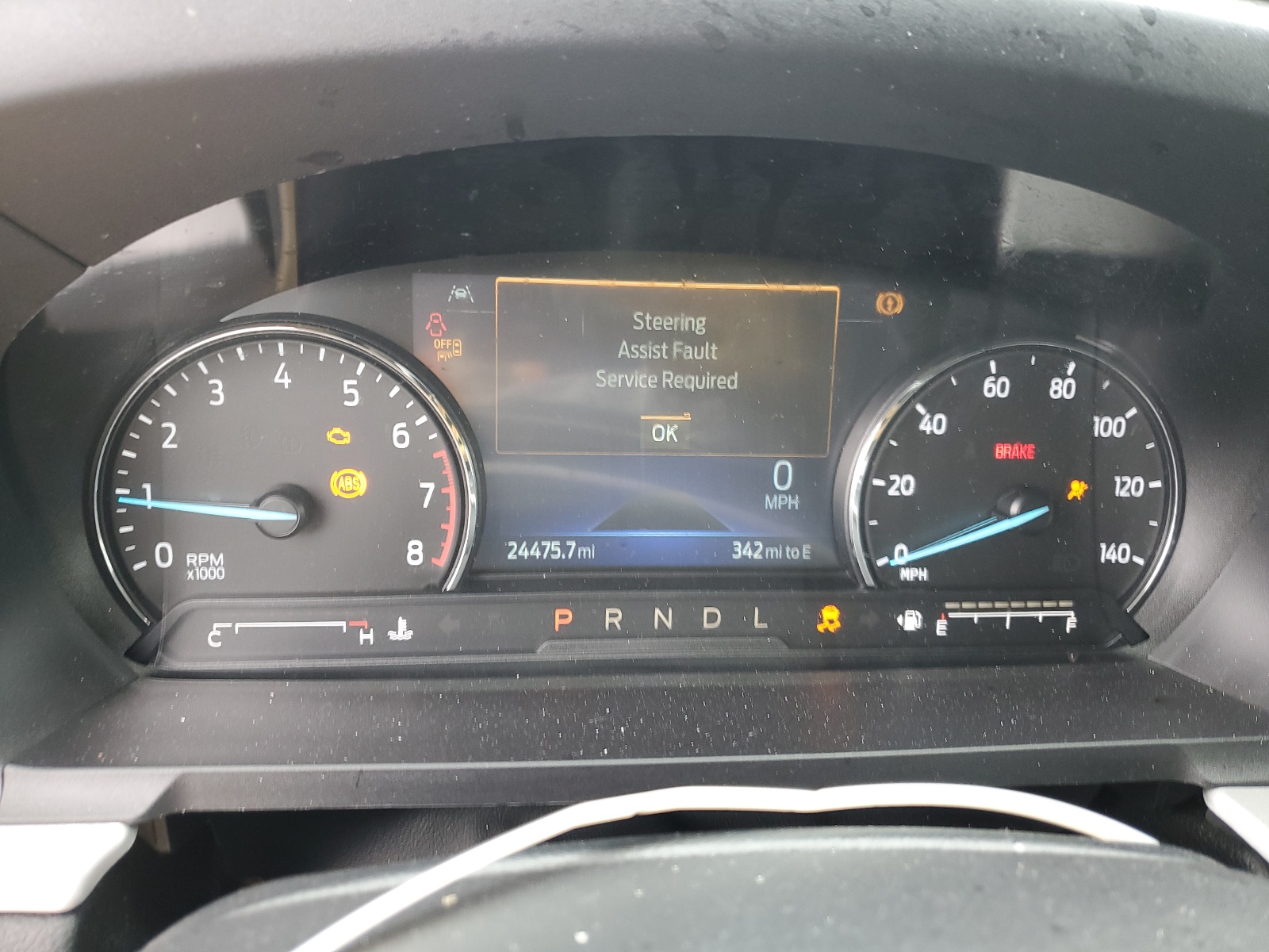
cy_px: 476
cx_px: 634
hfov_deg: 67.3
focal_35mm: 26
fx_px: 953
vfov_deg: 53.1
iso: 66
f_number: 1.5
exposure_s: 1/60.2
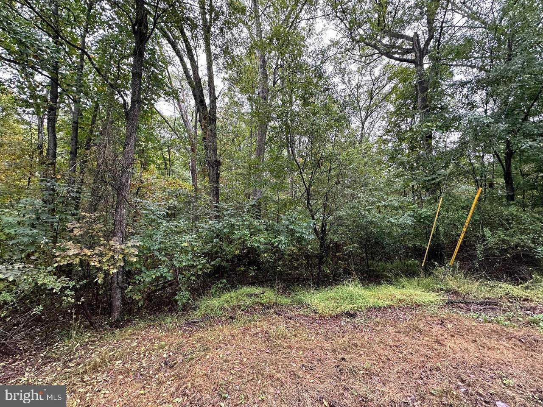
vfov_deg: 85.7
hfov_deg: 102.1
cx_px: 272
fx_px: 220
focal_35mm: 14
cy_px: 204
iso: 160
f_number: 2.2
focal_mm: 2.22
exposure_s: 1/99
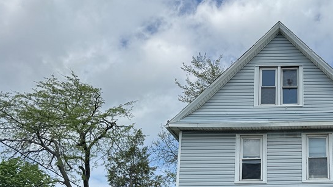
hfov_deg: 39.2
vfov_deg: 23.7
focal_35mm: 49
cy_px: 172
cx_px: 298
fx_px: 433
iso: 80
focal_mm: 6.76
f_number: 1.78
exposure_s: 1/6410
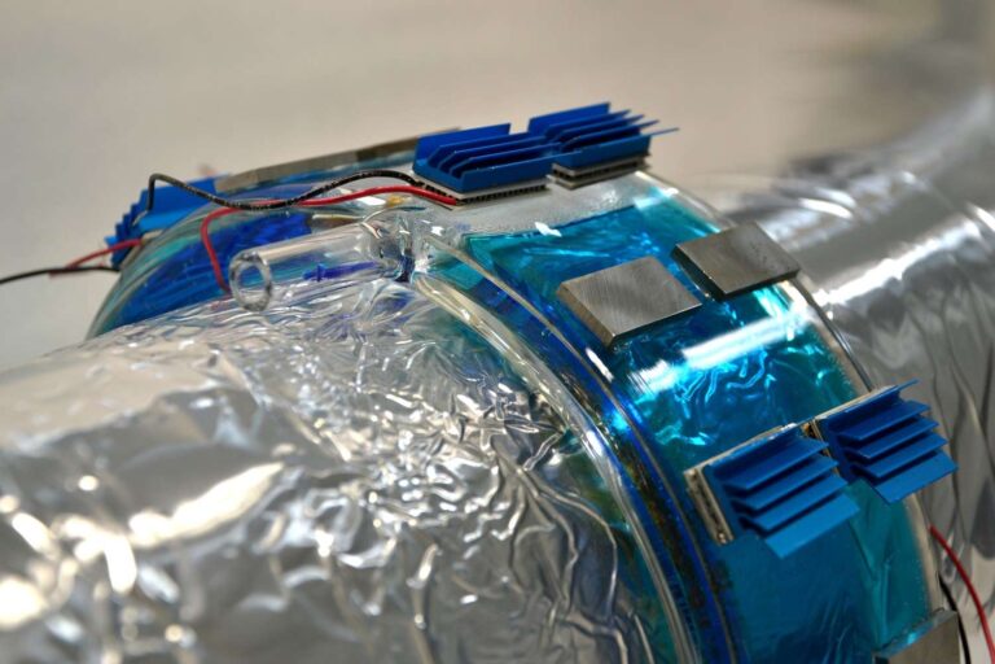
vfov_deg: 20.2
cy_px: 332
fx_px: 1865
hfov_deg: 29.9
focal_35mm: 68
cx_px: 498
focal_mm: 45
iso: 250
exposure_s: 1/30
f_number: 4.8
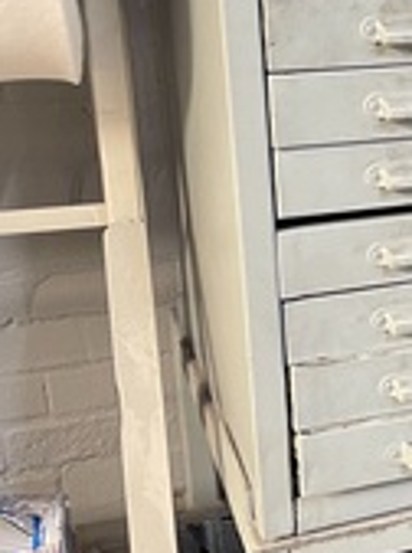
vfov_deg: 26.4
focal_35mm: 74
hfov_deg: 18.4
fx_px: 1179
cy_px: 249
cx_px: 536
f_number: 1.6
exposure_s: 1/50
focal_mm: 5.1
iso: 320
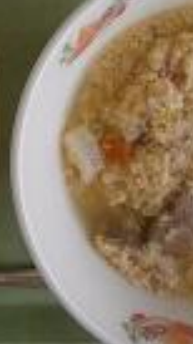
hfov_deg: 14.4
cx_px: 5
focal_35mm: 83
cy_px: 3
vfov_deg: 24.5
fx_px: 756
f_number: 2.8
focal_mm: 4.7
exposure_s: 1/60
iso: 80
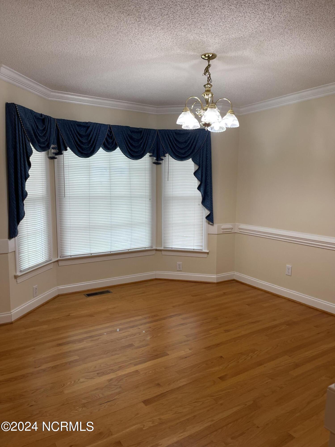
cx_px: 168
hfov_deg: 54.9
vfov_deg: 69.4
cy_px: 224
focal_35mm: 25
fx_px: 323
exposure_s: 1/120
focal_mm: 5.1
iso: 100
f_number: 1.6
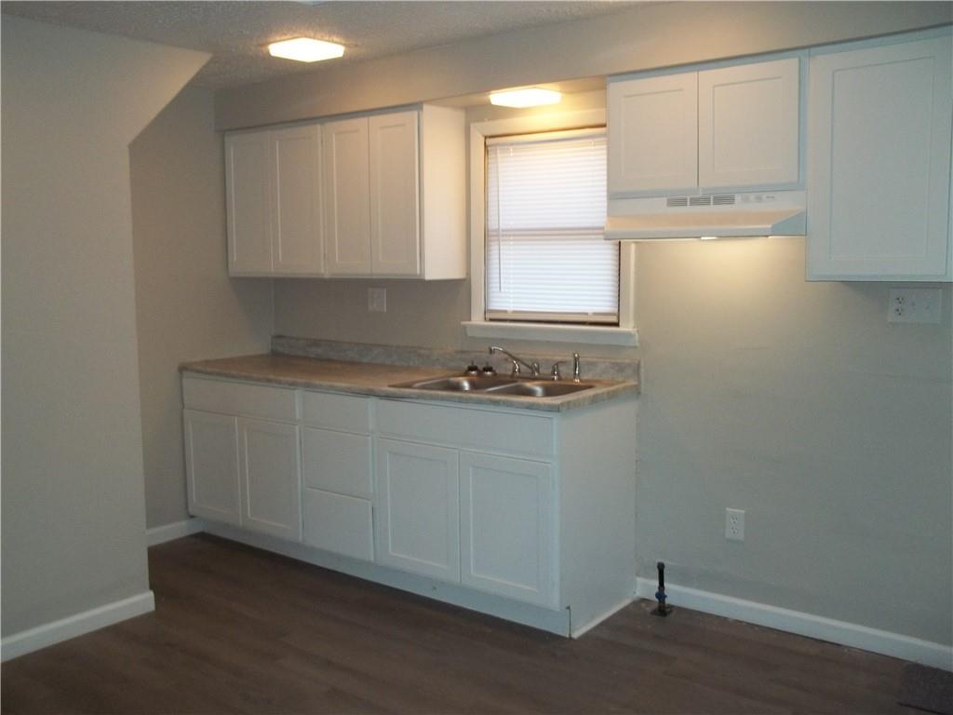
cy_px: 358
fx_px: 909
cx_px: 476
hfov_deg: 55.4
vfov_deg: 42.9
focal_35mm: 33
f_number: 3.3
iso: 160
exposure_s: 1/30
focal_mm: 5.9
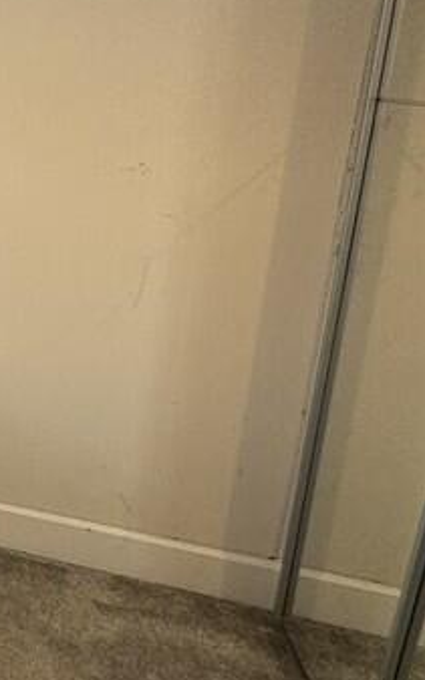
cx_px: -506
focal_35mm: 45
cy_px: 243
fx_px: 835
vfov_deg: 43.9
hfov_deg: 16.9
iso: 125
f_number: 2.2
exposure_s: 1/99
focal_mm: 2.22
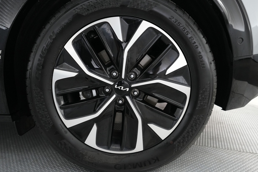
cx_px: 130
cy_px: 85
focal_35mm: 28
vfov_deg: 46.4
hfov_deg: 65.5
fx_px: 201
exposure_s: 1/160
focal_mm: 27
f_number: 2.8
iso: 3200
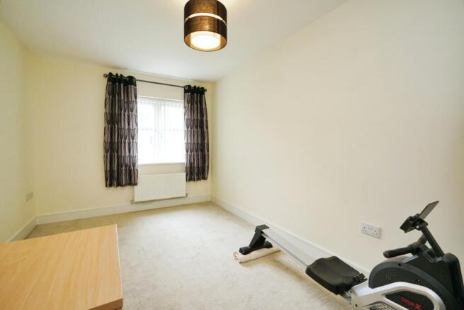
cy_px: 155
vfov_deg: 73.8
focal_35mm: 16
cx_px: 232
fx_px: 206
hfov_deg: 96.7
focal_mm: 16
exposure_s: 1/30
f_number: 9
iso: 2000
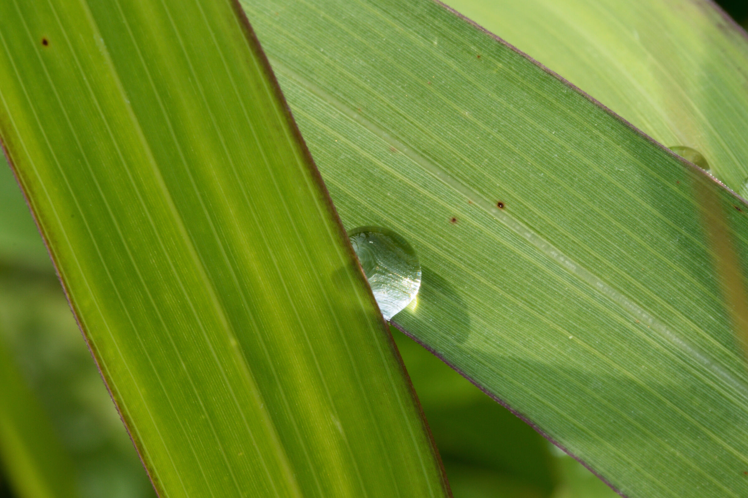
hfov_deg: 13.1
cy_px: 249
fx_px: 3270
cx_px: 374
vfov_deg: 8.7
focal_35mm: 158
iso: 200
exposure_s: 1/30
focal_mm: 105
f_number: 32
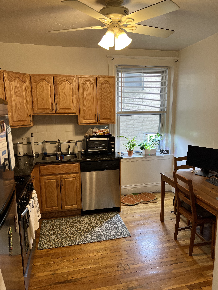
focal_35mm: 26
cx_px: 109
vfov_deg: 67.3
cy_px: 145
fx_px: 218
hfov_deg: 53.1
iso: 64
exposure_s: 1/60
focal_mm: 5.7
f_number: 1.5
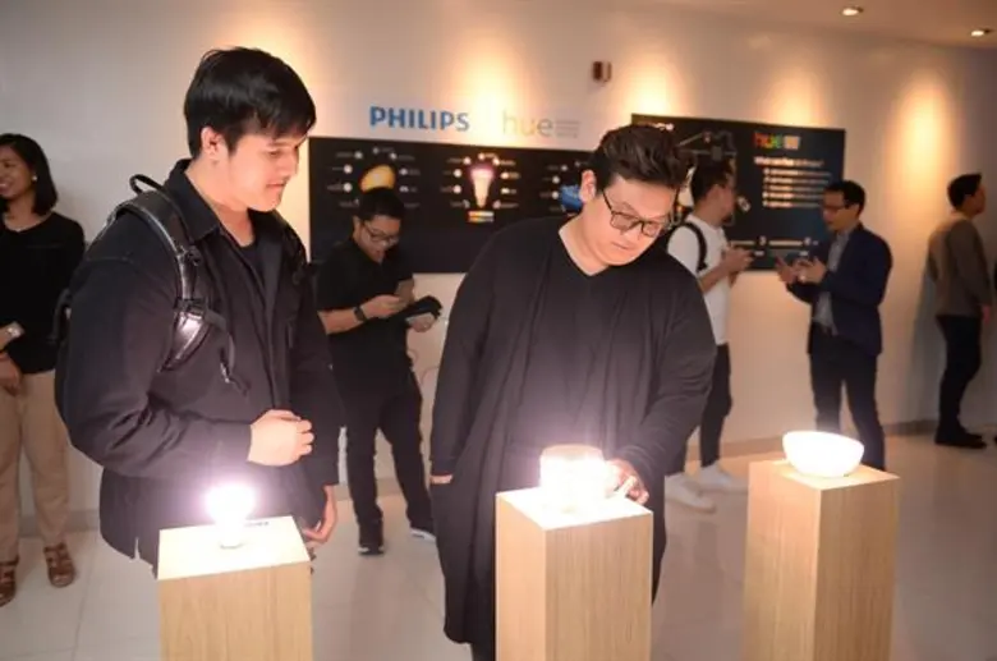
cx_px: 498
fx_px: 857
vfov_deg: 42.2
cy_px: 330
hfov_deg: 60.4
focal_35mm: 31
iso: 2500
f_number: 2.8
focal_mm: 31
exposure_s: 1/200
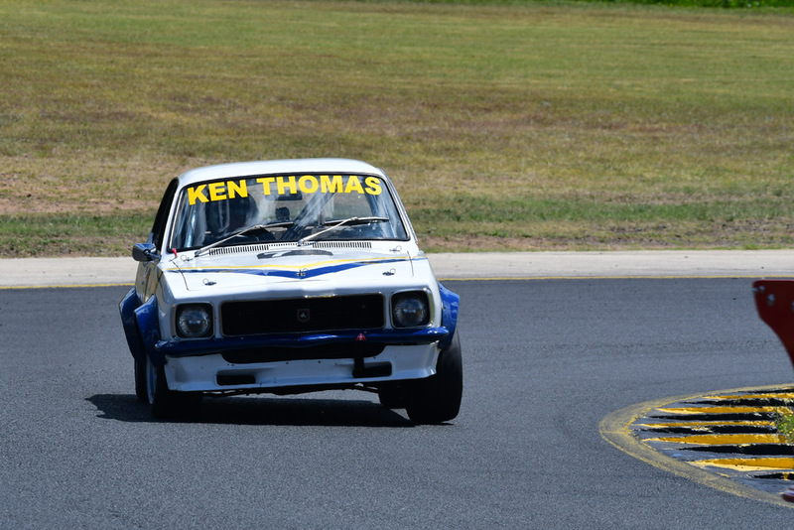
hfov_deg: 4.4
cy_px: 265
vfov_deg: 3.0
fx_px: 10259
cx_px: 397
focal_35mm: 465
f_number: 11
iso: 320
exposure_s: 1/640
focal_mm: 310
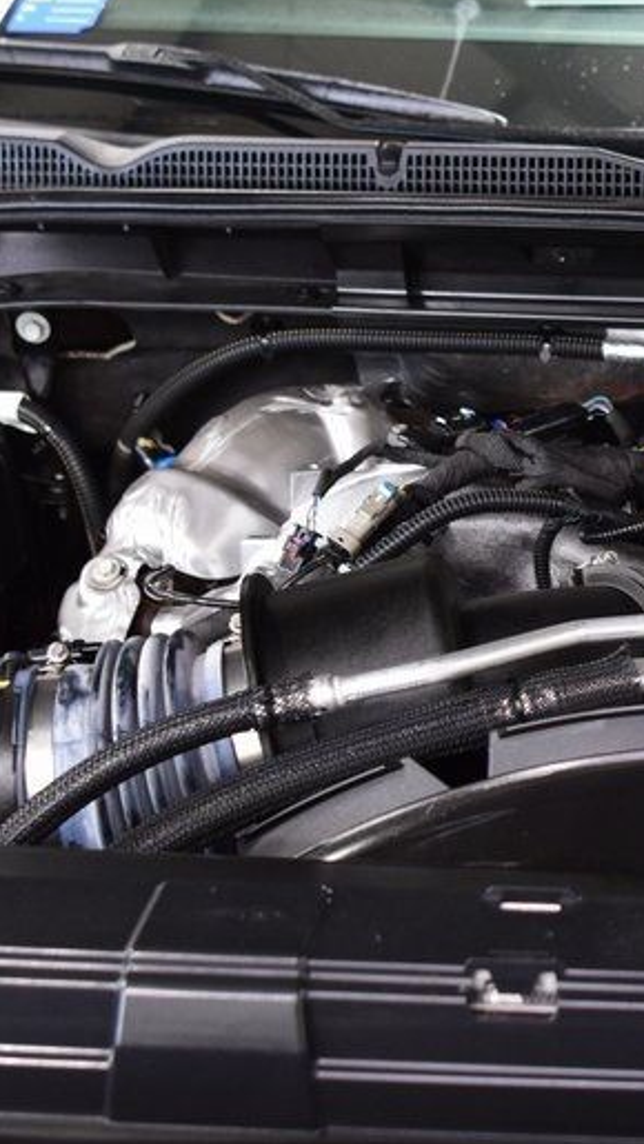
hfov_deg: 15.5
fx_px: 2275
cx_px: 777
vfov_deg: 28.2
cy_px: 521
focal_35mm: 75
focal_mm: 24
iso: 1600
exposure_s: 1/60
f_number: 2.8
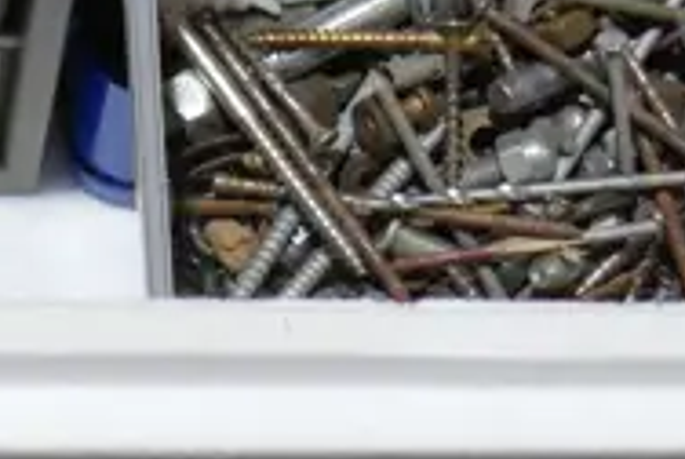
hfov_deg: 11.3
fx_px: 3449
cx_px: 113
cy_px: -308
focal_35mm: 181
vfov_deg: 7.4
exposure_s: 1/80
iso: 200
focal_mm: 16
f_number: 3.6
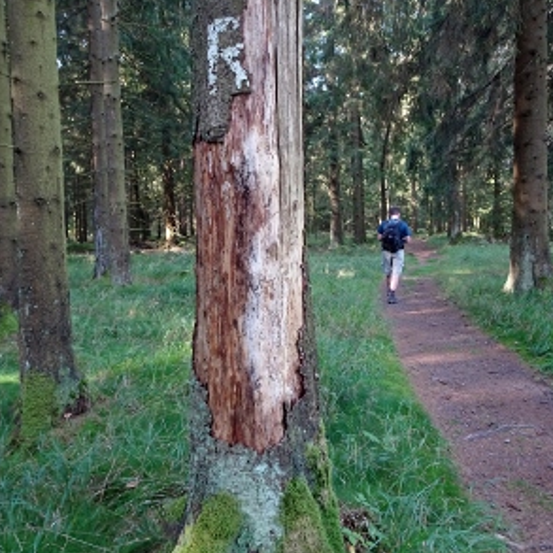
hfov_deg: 55.6
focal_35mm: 29
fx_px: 524
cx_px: 279
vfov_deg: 55.6
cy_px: 259
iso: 160
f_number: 3.5
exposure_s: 1/30
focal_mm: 4.1
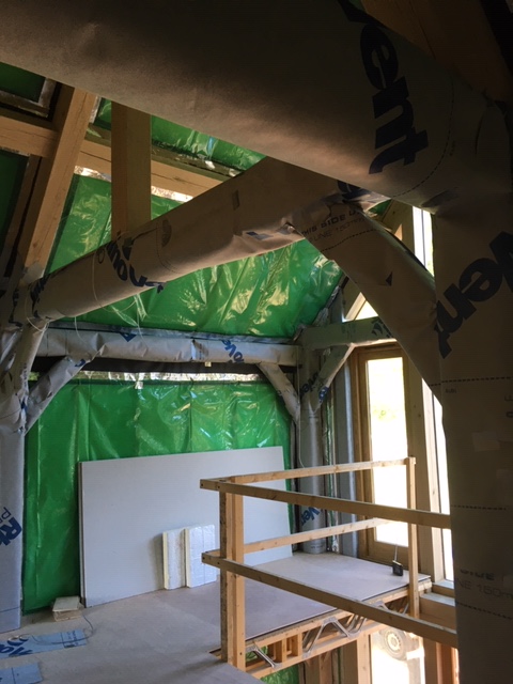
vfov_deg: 61.7
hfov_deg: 48.2
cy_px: 342
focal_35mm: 29
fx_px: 573
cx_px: 256
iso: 50
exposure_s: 1/33
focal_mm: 4.15
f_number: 2.2
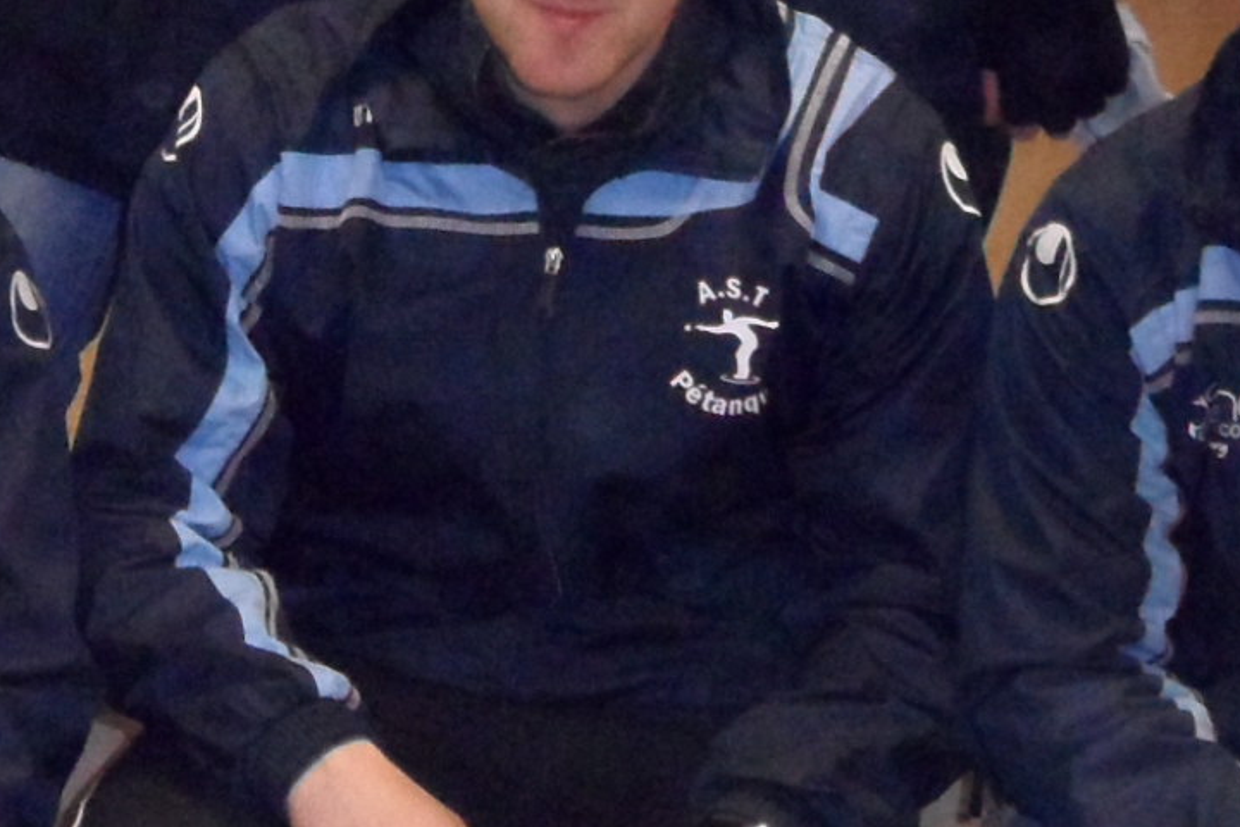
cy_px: -124
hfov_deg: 13.7
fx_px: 5097
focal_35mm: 148
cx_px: -5
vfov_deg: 9.2
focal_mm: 6.5
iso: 640
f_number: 3.6
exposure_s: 1/45
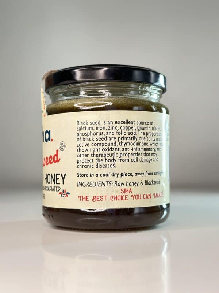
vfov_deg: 39.7
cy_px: 146
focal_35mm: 48
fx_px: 405
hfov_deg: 30.3
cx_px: 110
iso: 125
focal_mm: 6.86
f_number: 1.78
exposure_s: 1/63
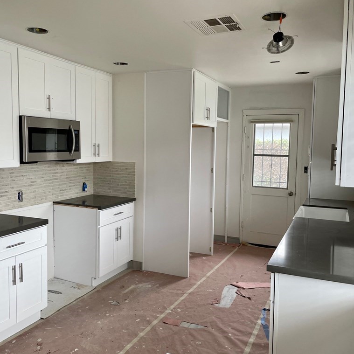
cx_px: 175
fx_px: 359
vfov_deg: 52.5
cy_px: 178
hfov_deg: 52.5
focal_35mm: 31
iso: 100
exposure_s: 1/121
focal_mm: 4.2
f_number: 1.6
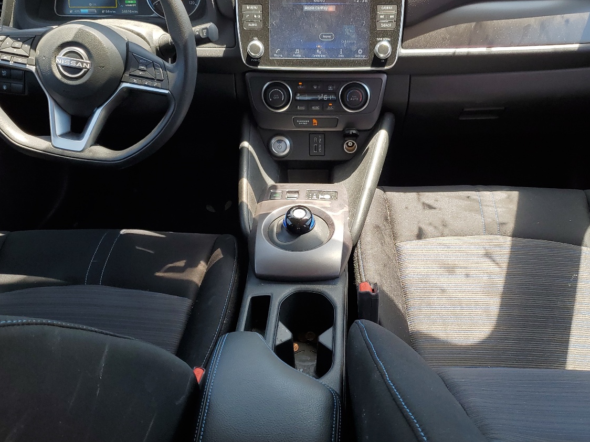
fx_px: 631
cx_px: 324
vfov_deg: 38.6
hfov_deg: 50.1
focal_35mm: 37
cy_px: 202
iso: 50
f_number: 1.5
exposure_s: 1/333
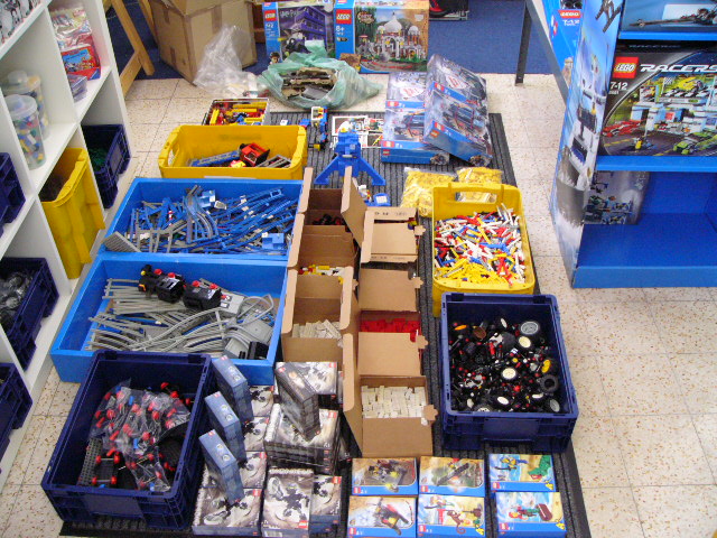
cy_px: 269
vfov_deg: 39.7
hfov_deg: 51.4
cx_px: 358
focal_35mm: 36
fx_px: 746
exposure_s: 1/15
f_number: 2.8
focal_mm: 6
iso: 200
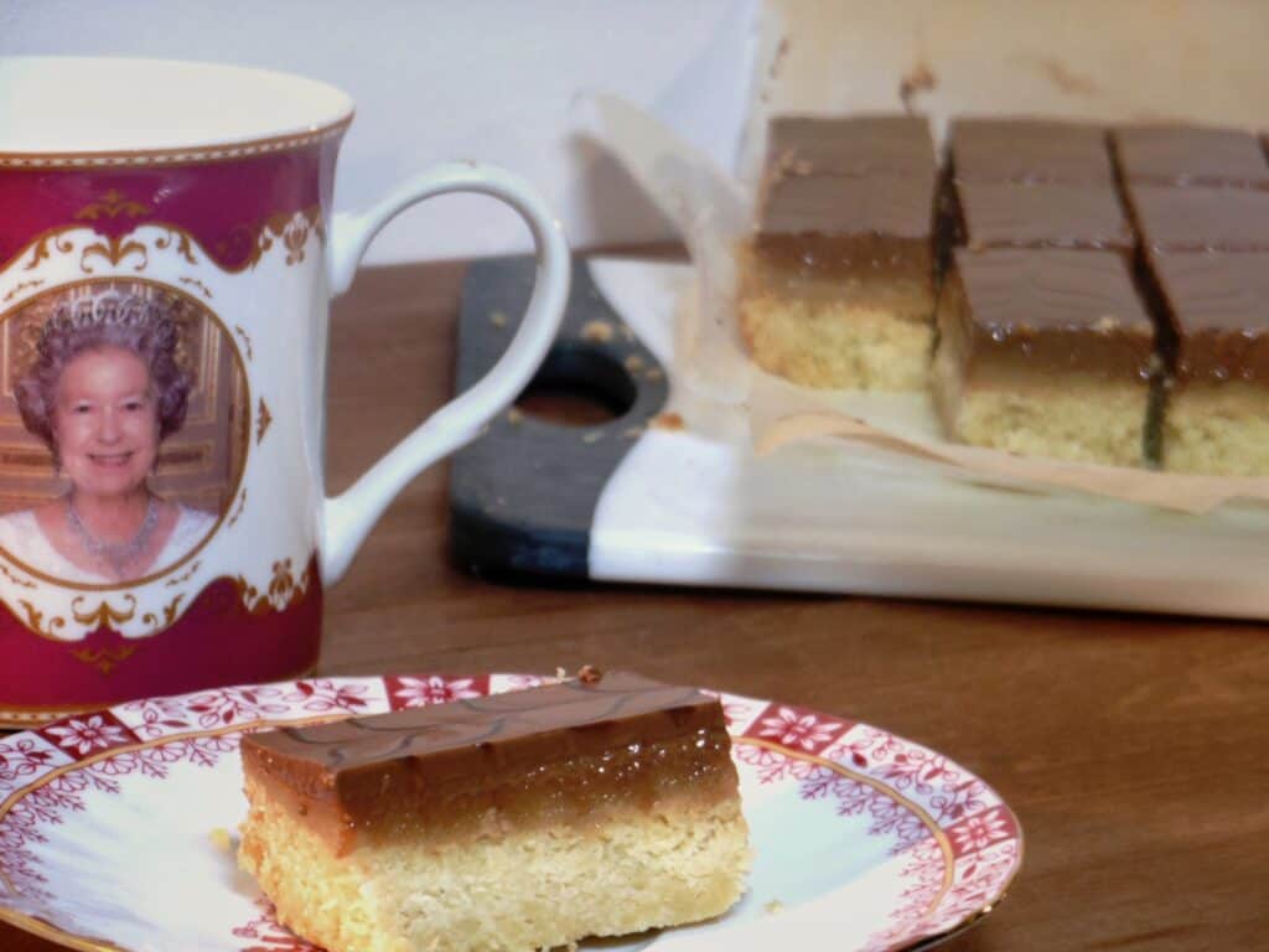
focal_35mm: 167
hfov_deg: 11.8
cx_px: 634
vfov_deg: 8.9
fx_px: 6122
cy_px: 476
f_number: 5.4
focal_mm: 29.8
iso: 400
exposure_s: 1/20
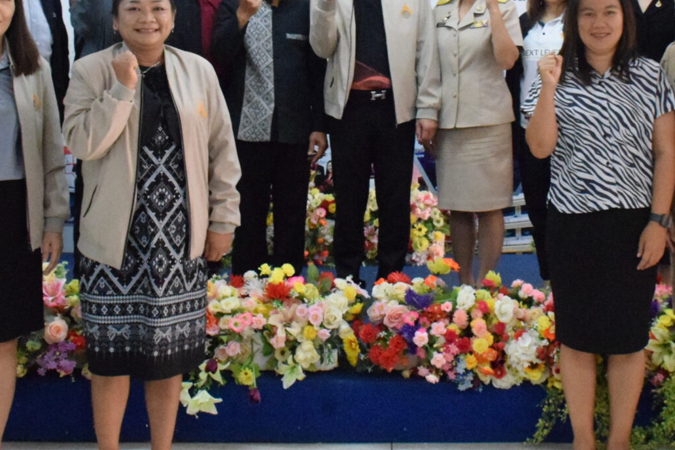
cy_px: 51
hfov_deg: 30.0
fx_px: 1256
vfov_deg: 19.9
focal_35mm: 67
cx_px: 390
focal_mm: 18
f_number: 5.6
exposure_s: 1/90
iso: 8000
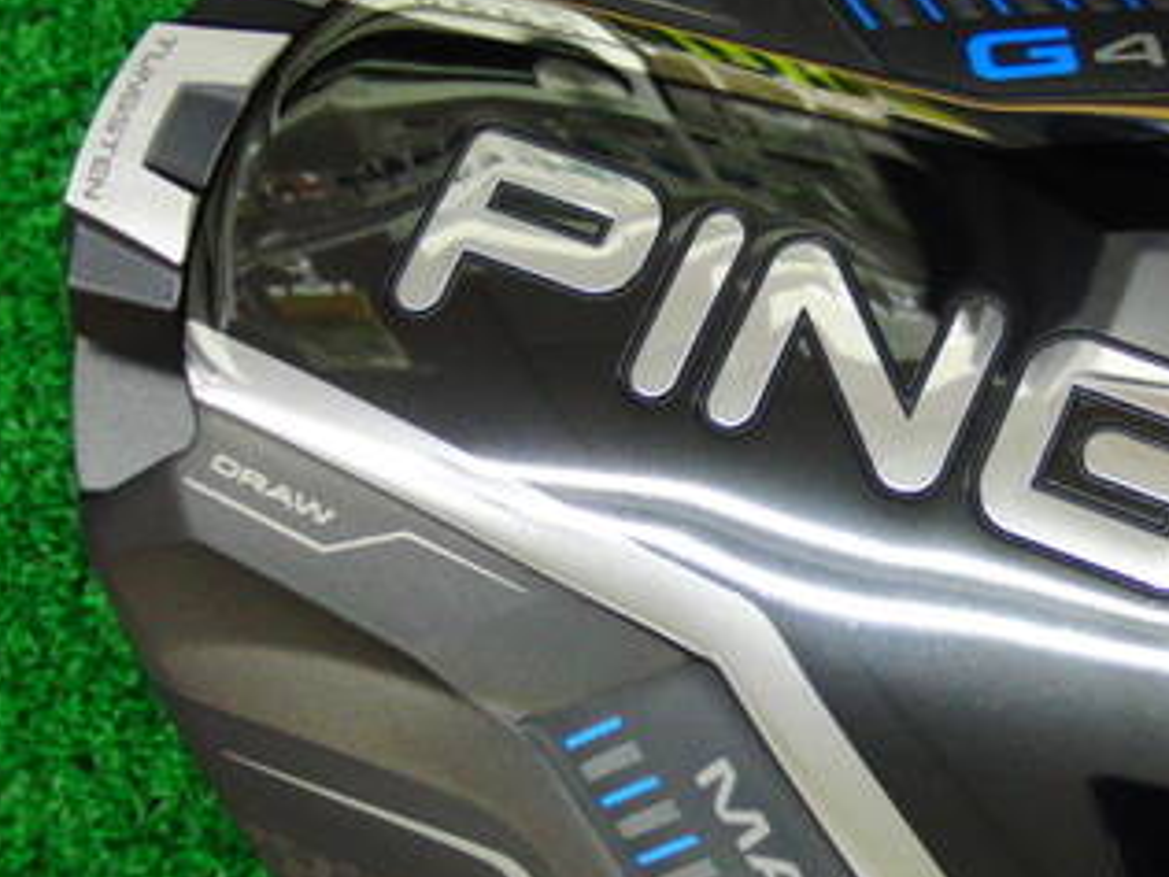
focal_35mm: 75
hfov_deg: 25.7
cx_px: 888
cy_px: 533
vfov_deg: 19.6
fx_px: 2533
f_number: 3.6
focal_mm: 6.42
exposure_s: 1/40
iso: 400
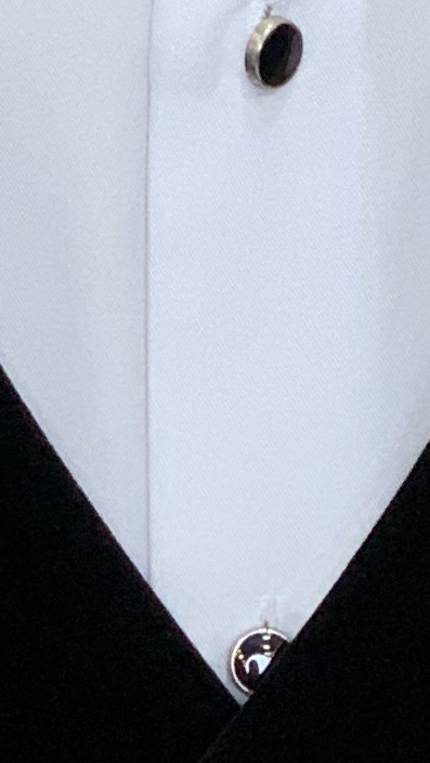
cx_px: 162
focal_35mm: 324
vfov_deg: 6.6
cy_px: 3
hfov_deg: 3.8
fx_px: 6562
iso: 100
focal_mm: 6
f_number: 2.4
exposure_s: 1/122
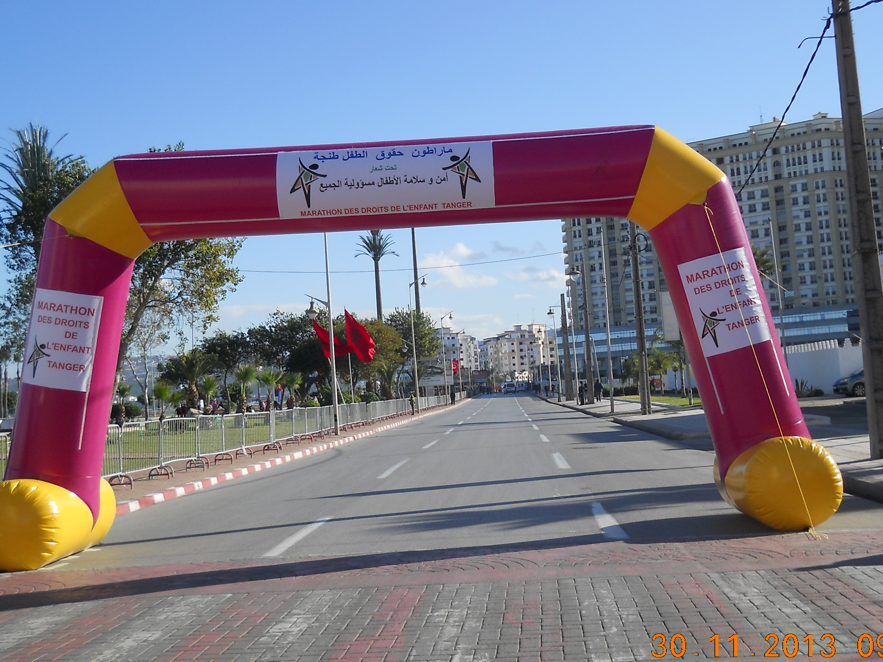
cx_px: 469
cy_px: 328
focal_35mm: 49
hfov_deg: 38.9
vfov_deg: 29.7
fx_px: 1250
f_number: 5.5
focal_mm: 6.72
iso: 80
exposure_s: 1/320
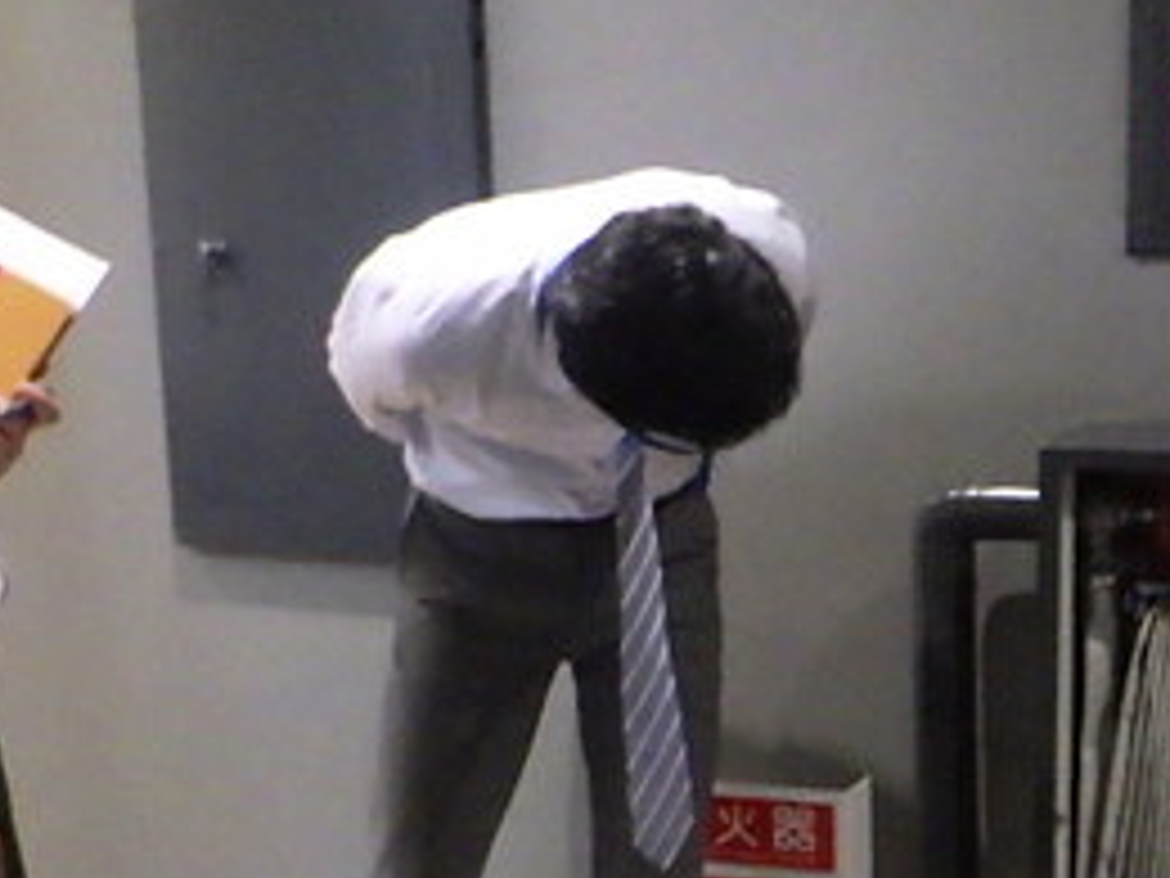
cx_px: 693
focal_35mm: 86
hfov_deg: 22.7
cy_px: 905
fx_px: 2907
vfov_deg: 16.8
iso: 1600
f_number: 3.5
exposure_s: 1/60
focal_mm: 5
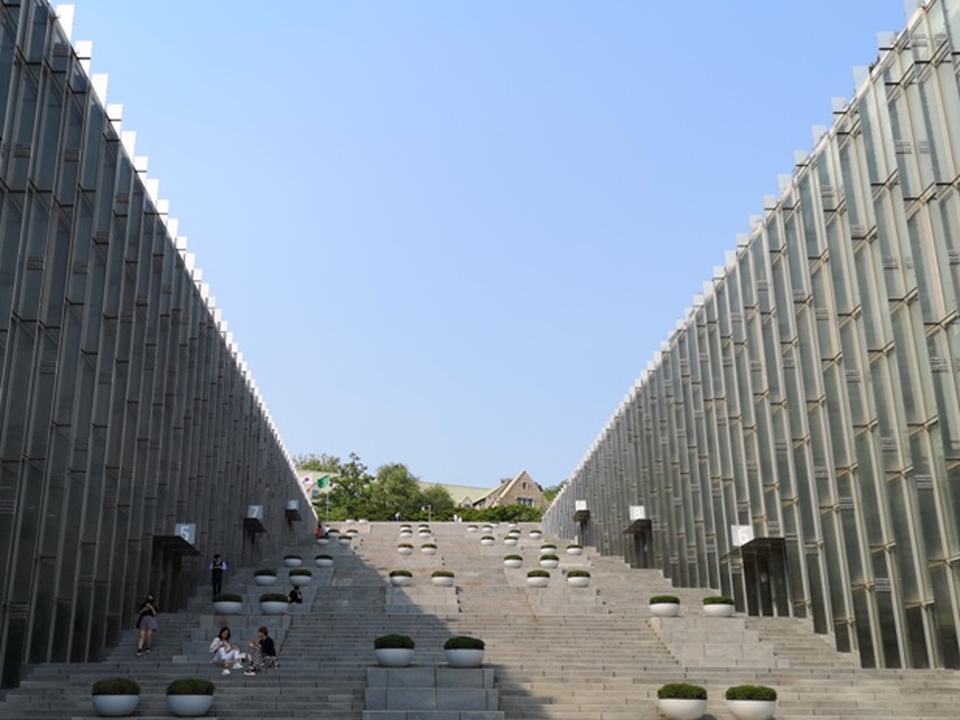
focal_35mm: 35
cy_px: 432
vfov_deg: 40.5
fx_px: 971
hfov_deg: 52.3
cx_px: 386
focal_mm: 3.95
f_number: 1.8
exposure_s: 1/1733
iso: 50
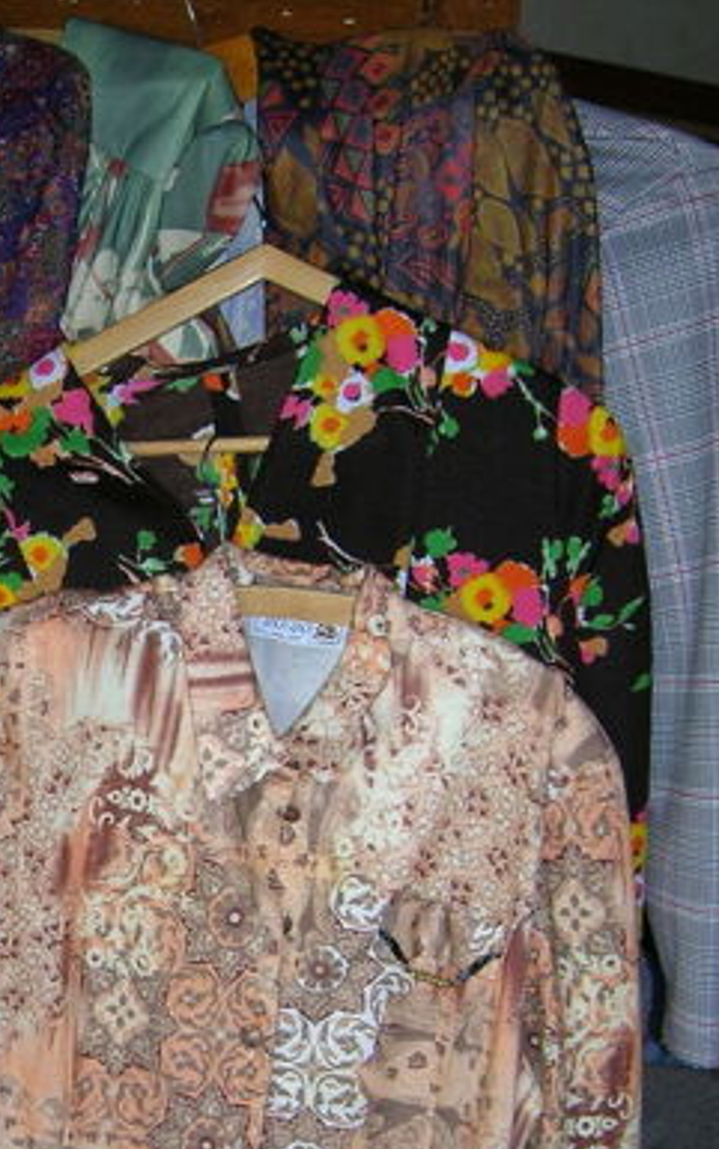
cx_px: 101
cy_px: 815
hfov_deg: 21.3
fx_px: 1879
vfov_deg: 33.5
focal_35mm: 60
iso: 50
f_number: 2.9
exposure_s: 1/60.1
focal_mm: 5.7
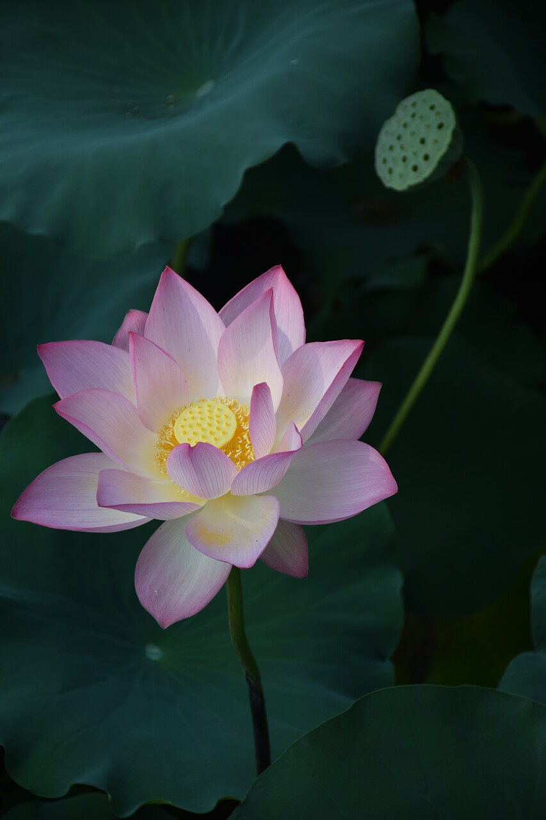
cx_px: 273
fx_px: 3413
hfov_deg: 9.1
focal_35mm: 150
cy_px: 410
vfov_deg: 13.7
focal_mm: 100
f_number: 5.6
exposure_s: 1/400
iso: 100
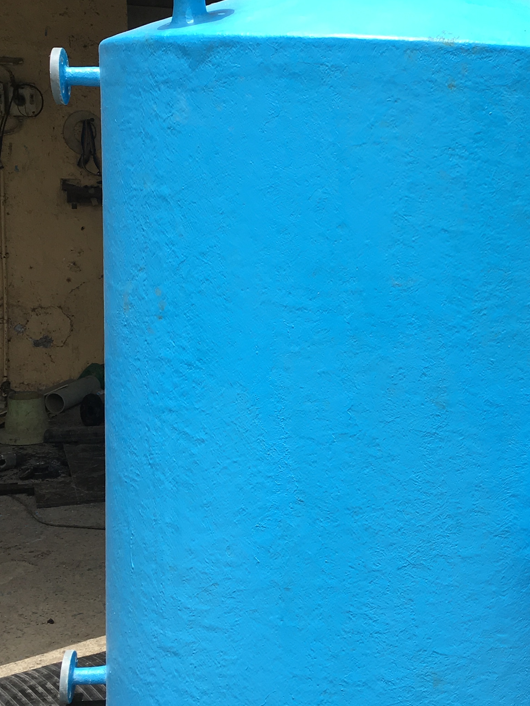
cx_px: 451
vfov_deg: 33.8
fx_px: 1163
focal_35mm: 57
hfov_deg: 25.1
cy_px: 318
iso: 25
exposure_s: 1/827
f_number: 2.2
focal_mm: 4.15
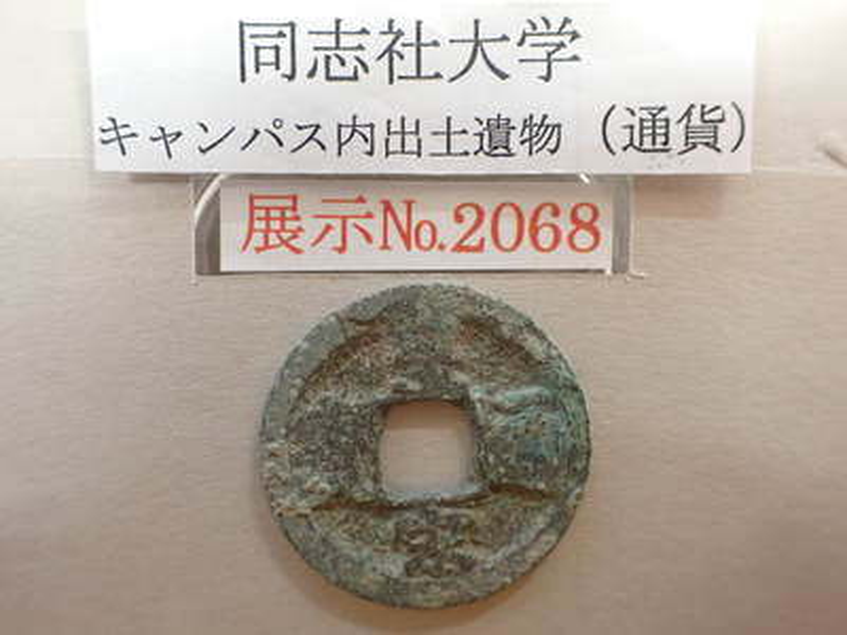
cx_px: 424
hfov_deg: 60.0
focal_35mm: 30
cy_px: 318
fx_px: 734
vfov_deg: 46.8
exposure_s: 1/50
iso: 800
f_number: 2.3
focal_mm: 5.4
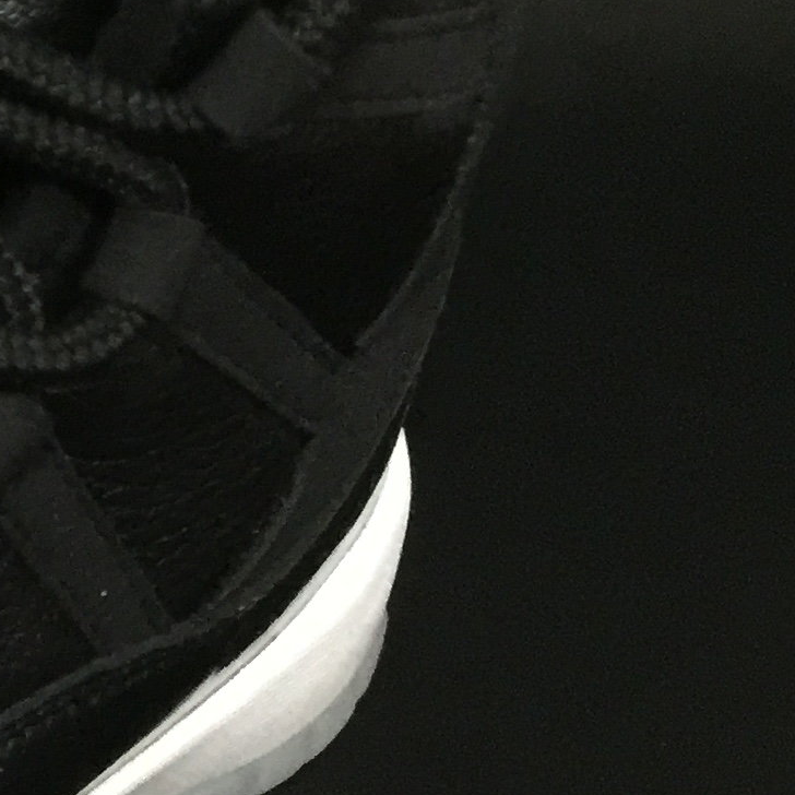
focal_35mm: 115
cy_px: 460
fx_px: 2988
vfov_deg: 15.1
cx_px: -935
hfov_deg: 12.7
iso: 160
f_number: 2.2
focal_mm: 4.15
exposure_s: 1/4
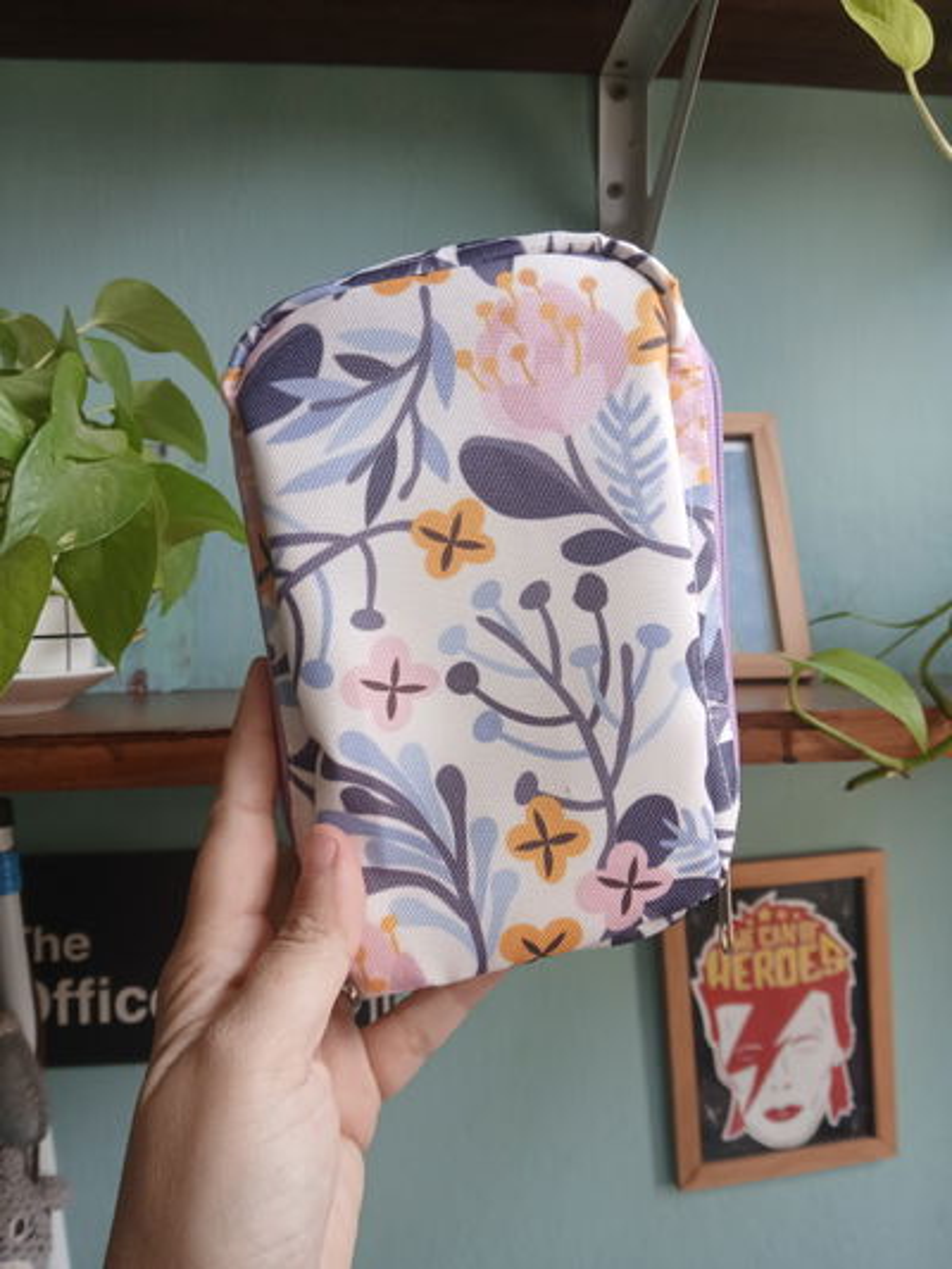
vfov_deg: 67.3
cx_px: 476
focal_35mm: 26
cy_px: 634
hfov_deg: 53.1
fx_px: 953
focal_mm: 3.98
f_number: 1.8
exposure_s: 1/50
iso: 100
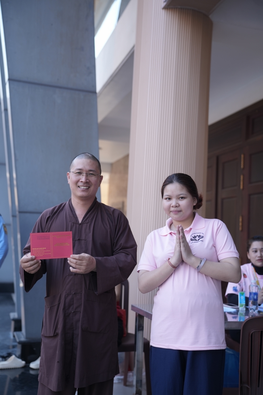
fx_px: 482
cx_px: 132
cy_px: 198
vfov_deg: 44.5
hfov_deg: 30.5
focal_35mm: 44
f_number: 2.5
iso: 200
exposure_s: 1/400
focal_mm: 44
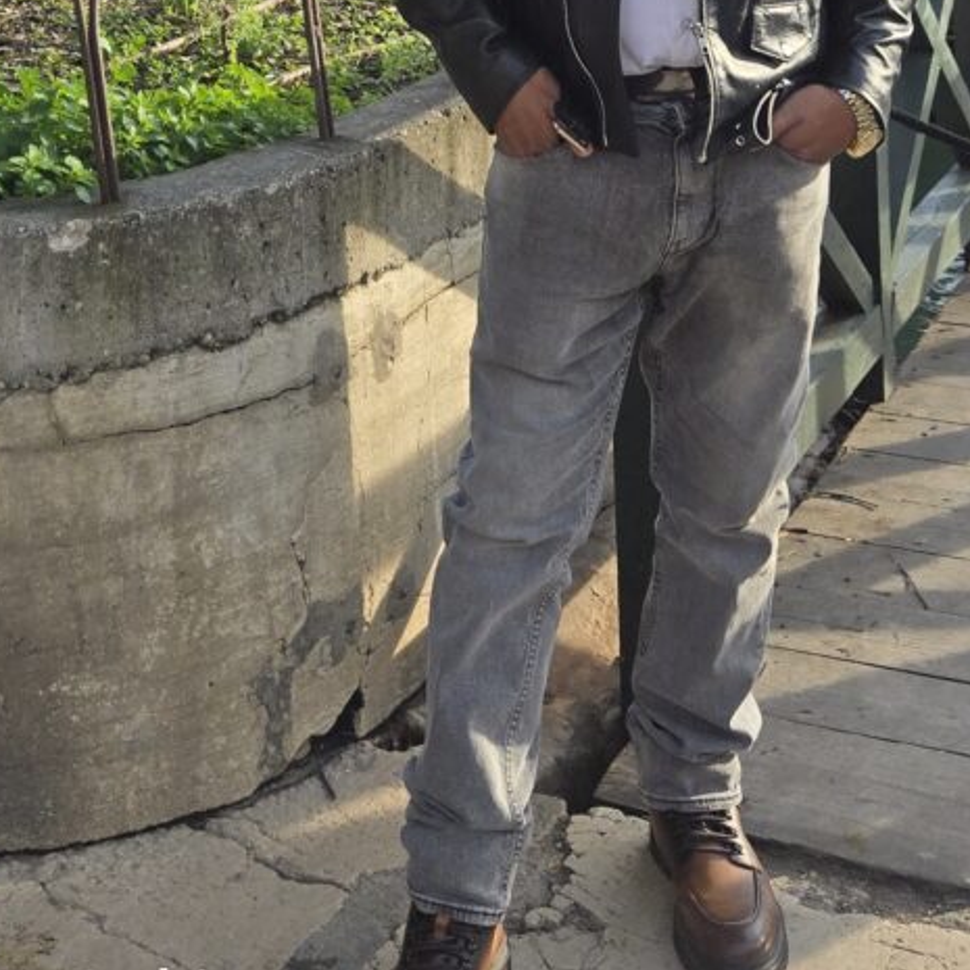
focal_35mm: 63
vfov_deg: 24.7
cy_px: -196
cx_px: 432
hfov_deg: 27.3
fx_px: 1997
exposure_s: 1/2921
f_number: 1.8
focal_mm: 5.4
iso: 80
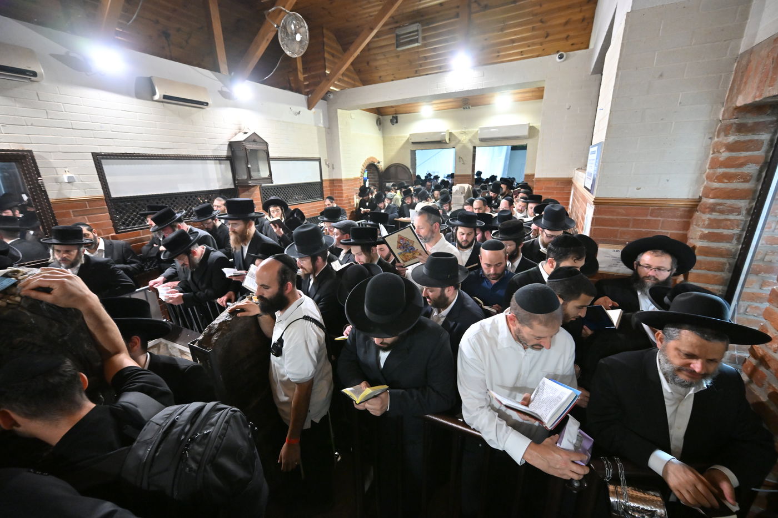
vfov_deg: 81.2
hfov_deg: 104.3
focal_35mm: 14
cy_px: 259
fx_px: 302
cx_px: 389
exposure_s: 1/125
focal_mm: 14
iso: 3200
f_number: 4
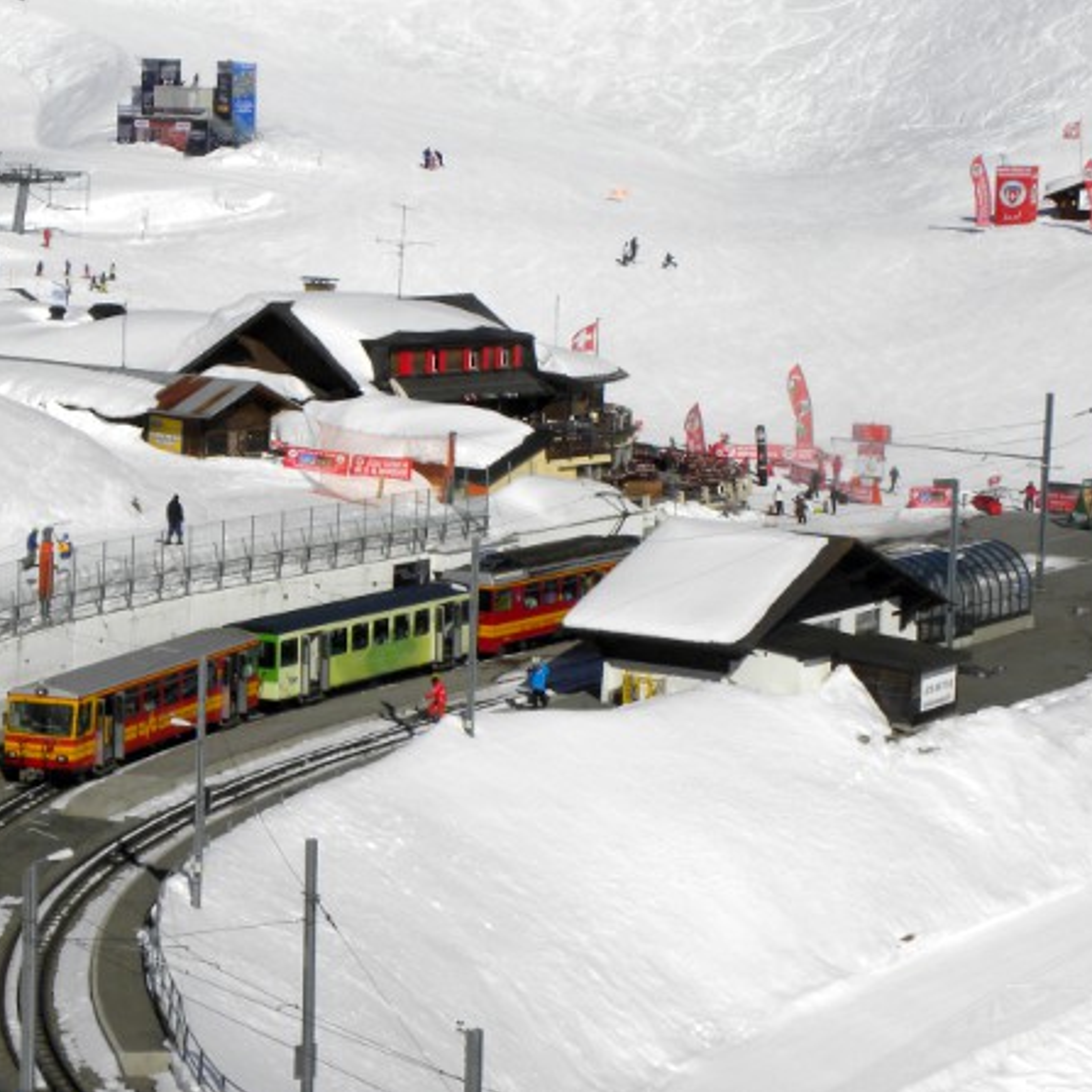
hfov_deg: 19.5
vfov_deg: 19.5
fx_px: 3176
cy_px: 545
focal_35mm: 89
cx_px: 450
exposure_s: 1/689
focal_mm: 13.4
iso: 64
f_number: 8
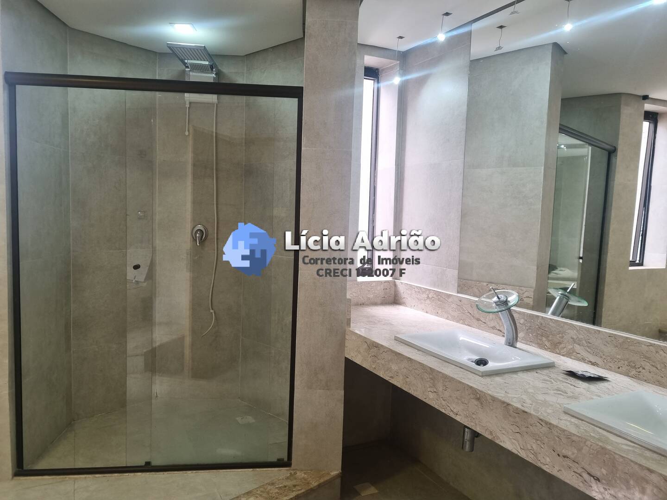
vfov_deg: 53.1
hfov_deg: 67.3
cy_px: 250
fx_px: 501
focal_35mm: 26
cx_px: 334
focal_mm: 5.4
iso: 200
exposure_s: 1/120
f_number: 1.8
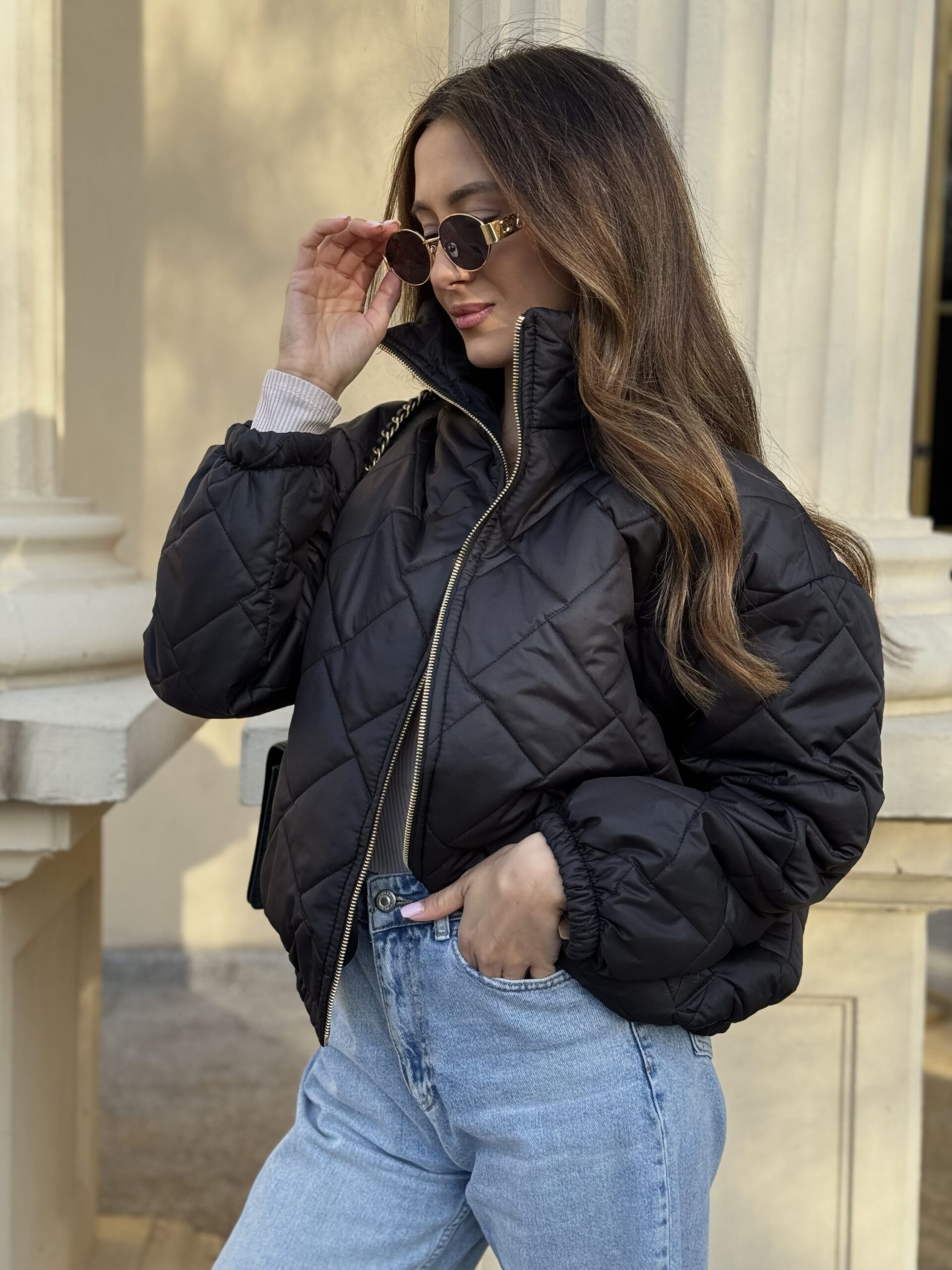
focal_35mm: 48
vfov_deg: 39.7
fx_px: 1760
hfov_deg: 30.3
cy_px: 635
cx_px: 476
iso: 64
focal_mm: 6.76
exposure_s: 1/454
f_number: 1.78
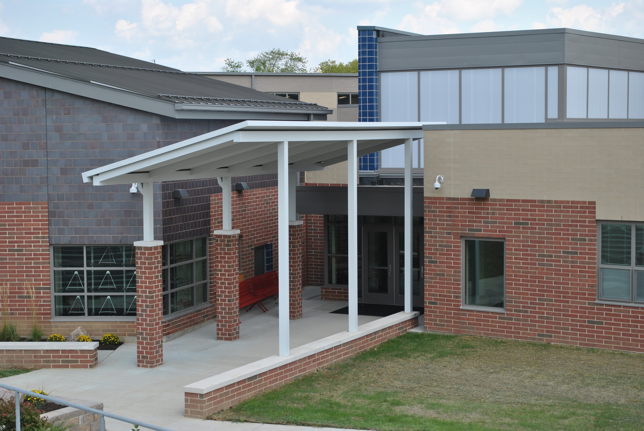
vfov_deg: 20.7
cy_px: 216
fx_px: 1182
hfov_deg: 30.5
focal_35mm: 66
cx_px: 322
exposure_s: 1/200
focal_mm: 44
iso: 100
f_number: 7.1
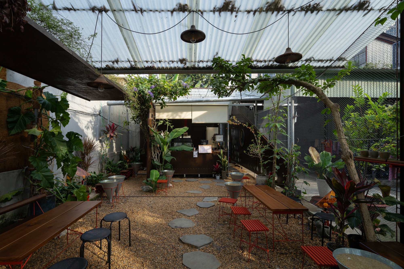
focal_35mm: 16
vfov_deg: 73.7
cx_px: 202
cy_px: 134
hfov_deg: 96.7
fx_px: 180
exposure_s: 1/45
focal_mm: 16
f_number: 8
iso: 200
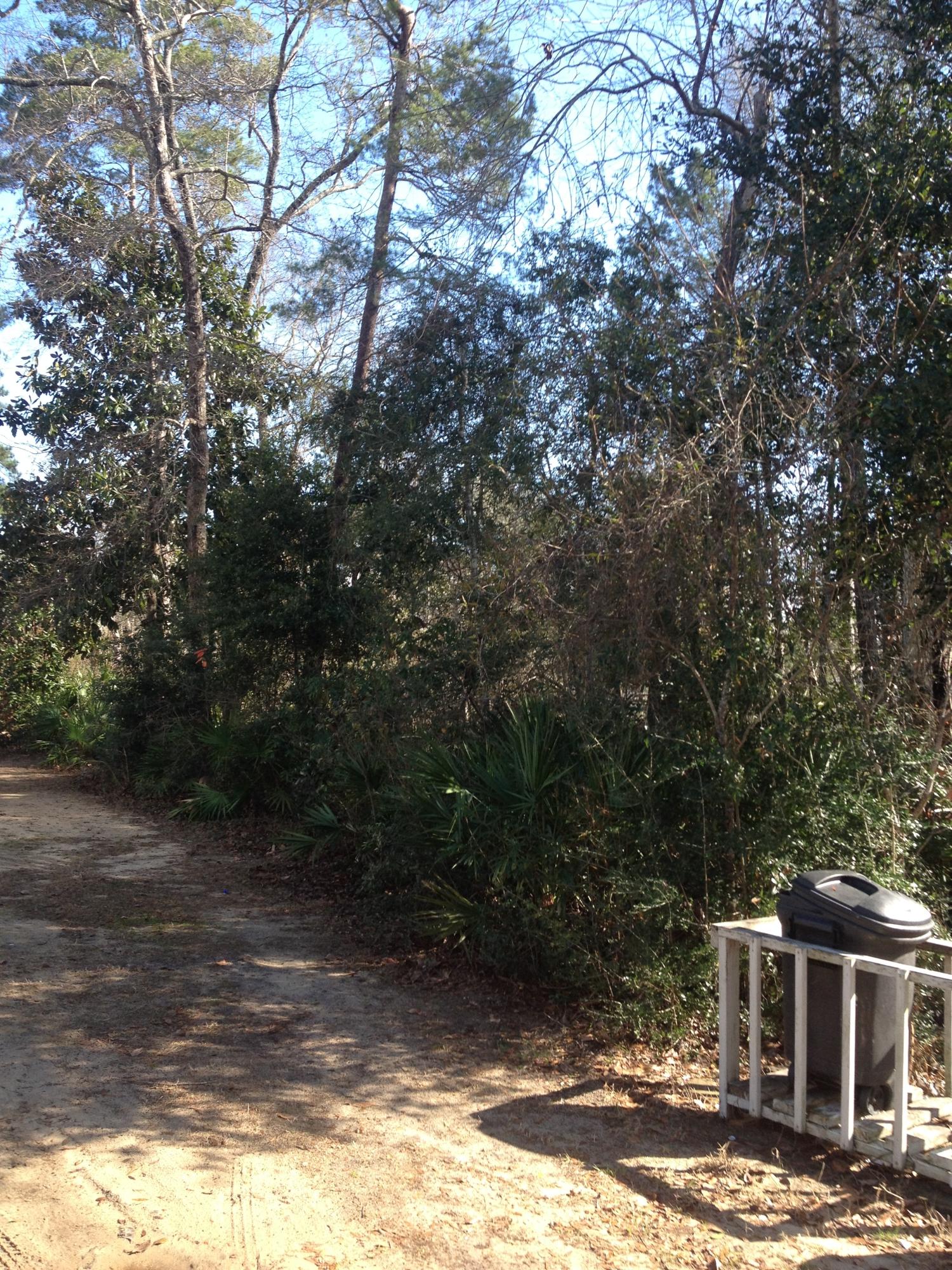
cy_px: 635
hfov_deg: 40.7
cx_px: 476
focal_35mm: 35
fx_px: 1283
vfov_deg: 52.6
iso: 50
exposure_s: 1/365
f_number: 2.4
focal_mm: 4.28
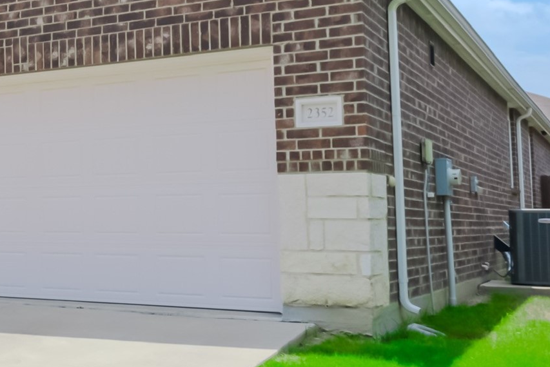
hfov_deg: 32.5
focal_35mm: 56
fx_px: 856
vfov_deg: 24.2
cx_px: -10
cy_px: 151
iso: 320
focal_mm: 14.5
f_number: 4
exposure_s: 1/2200
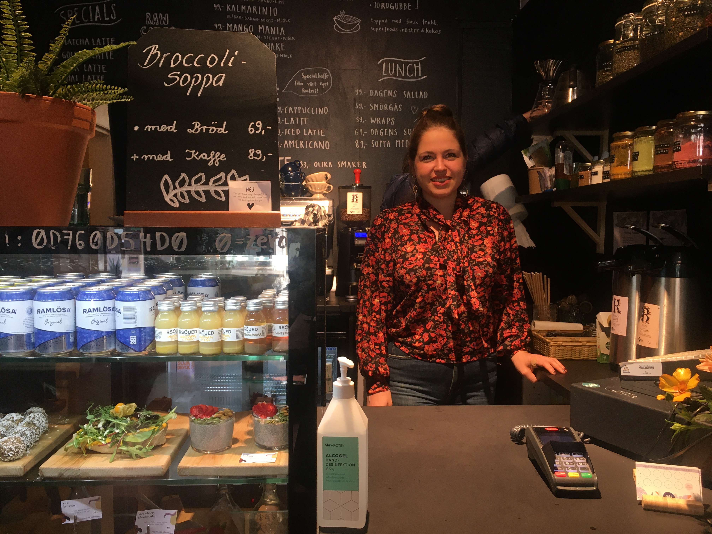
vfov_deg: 48.2
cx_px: 356
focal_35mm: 29
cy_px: 267
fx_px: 596
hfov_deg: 61.7
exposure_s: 1/33
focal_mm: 4.15
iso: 40
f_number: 2.2
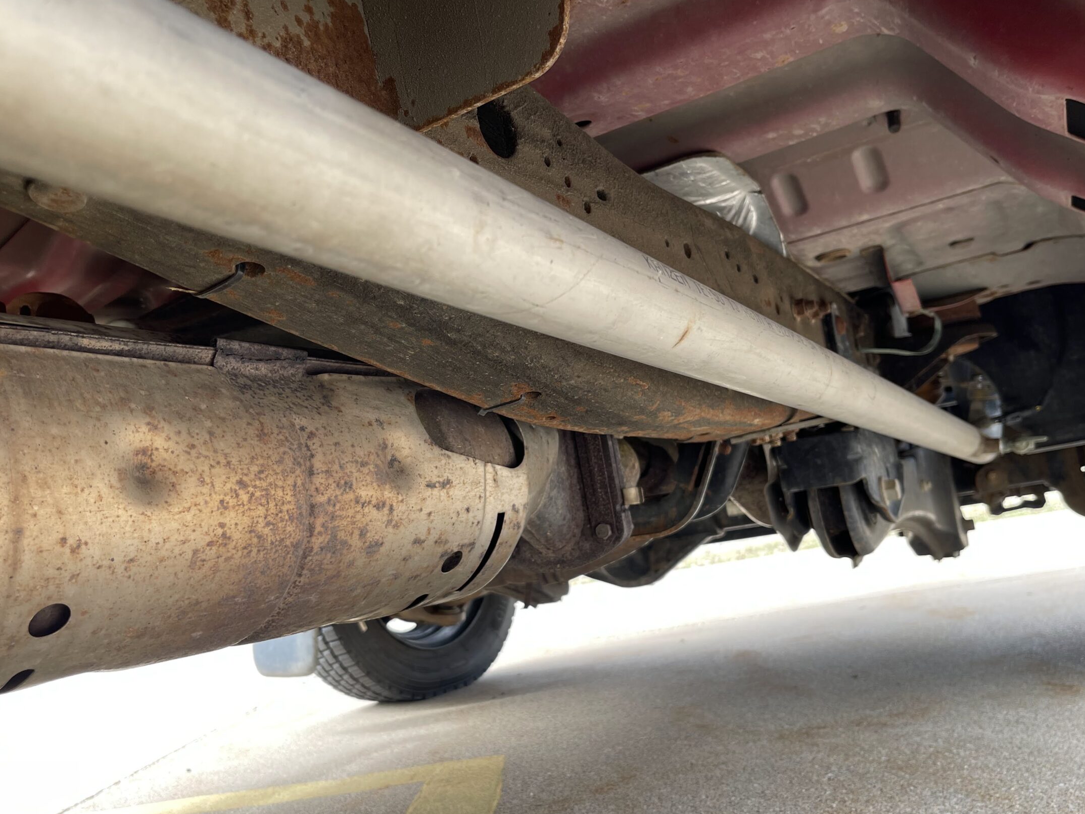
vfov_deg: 45.4
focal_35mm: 31
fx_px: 972
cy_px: 455
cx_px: 501
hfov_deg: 58.3
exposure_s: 1/121
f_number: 1.6
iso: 32
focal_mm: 5.1
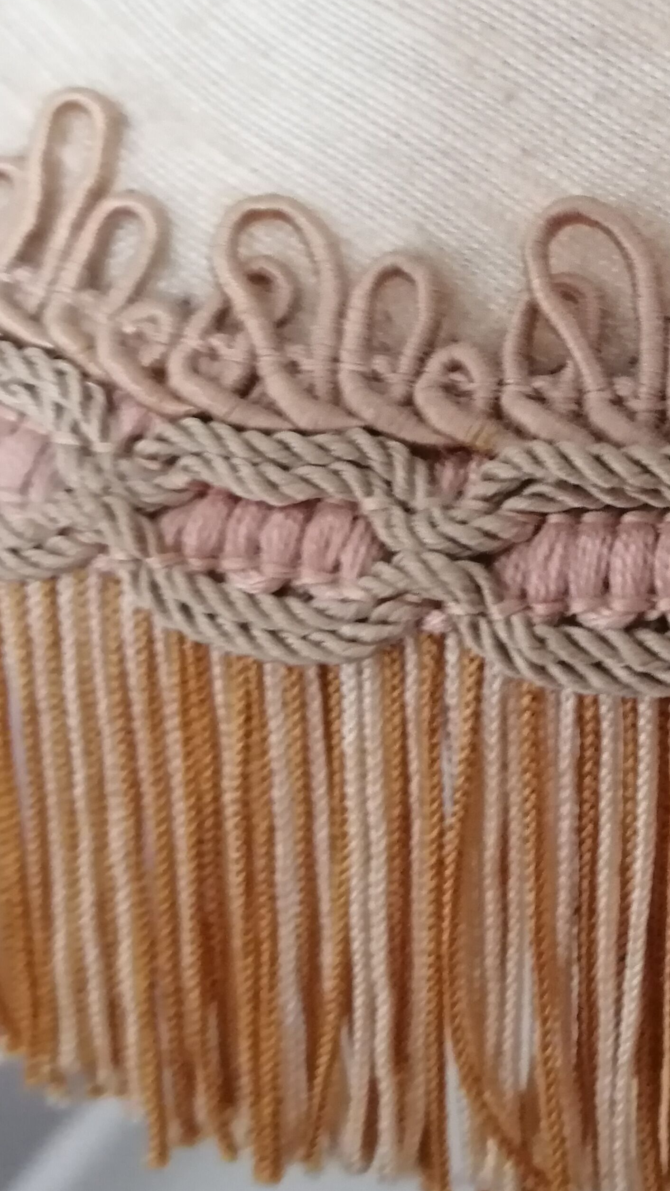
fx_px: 1895
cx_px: 729
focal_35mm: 60
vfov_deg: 34.5
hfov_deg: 19.3
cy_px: 373
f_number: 1.8
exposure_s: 1/25
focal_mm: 3.95
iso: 320
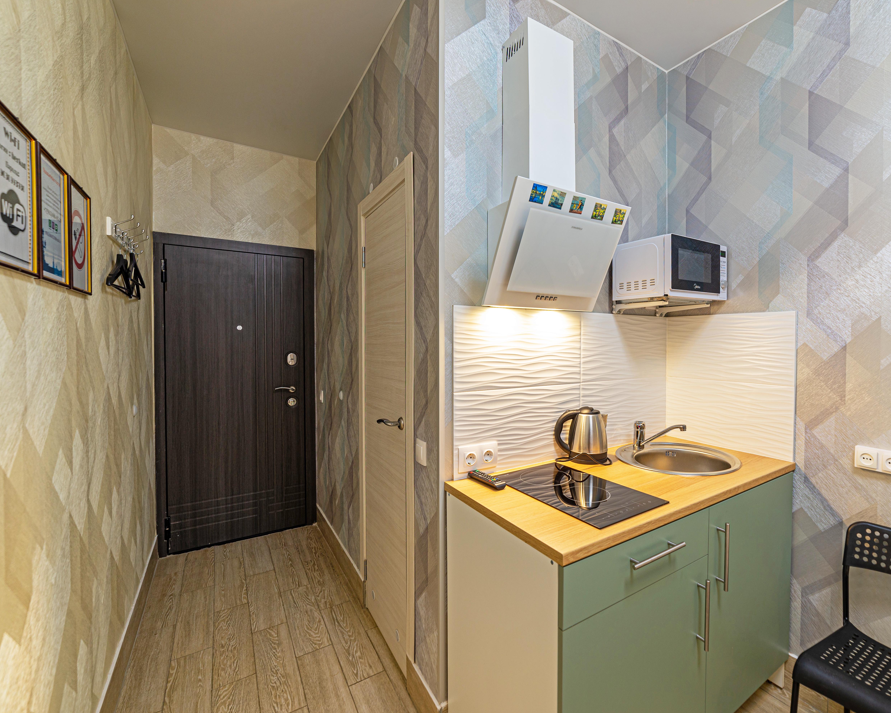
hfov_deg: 92.0
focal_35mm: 16
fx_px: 422
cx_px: 530
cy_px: 351
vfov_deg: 80.4
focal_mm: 14
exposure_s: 1/8
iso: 100
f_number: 5
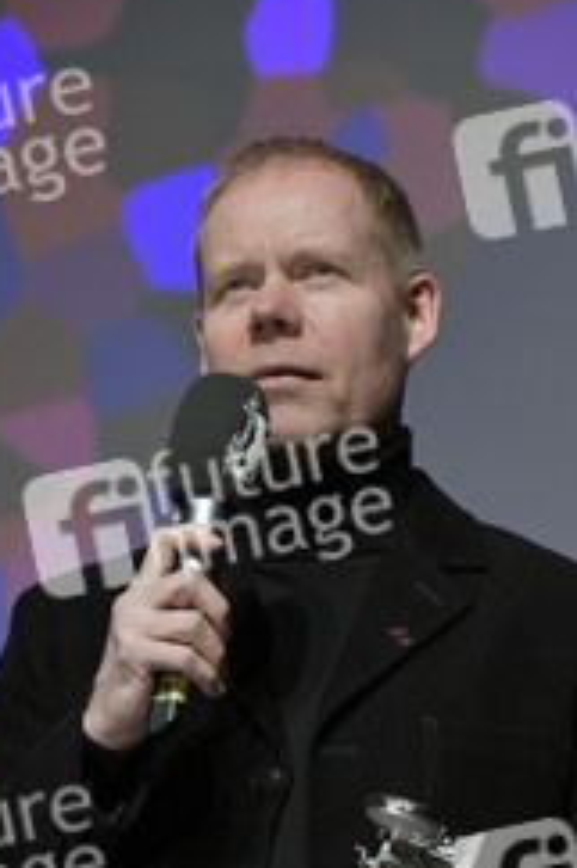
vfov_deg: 9.2
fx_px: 5369
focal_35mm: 223
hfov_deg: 6.2
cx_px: 312
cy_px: 692
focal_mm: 135
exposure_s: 1/125
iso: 2000
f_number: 5.6
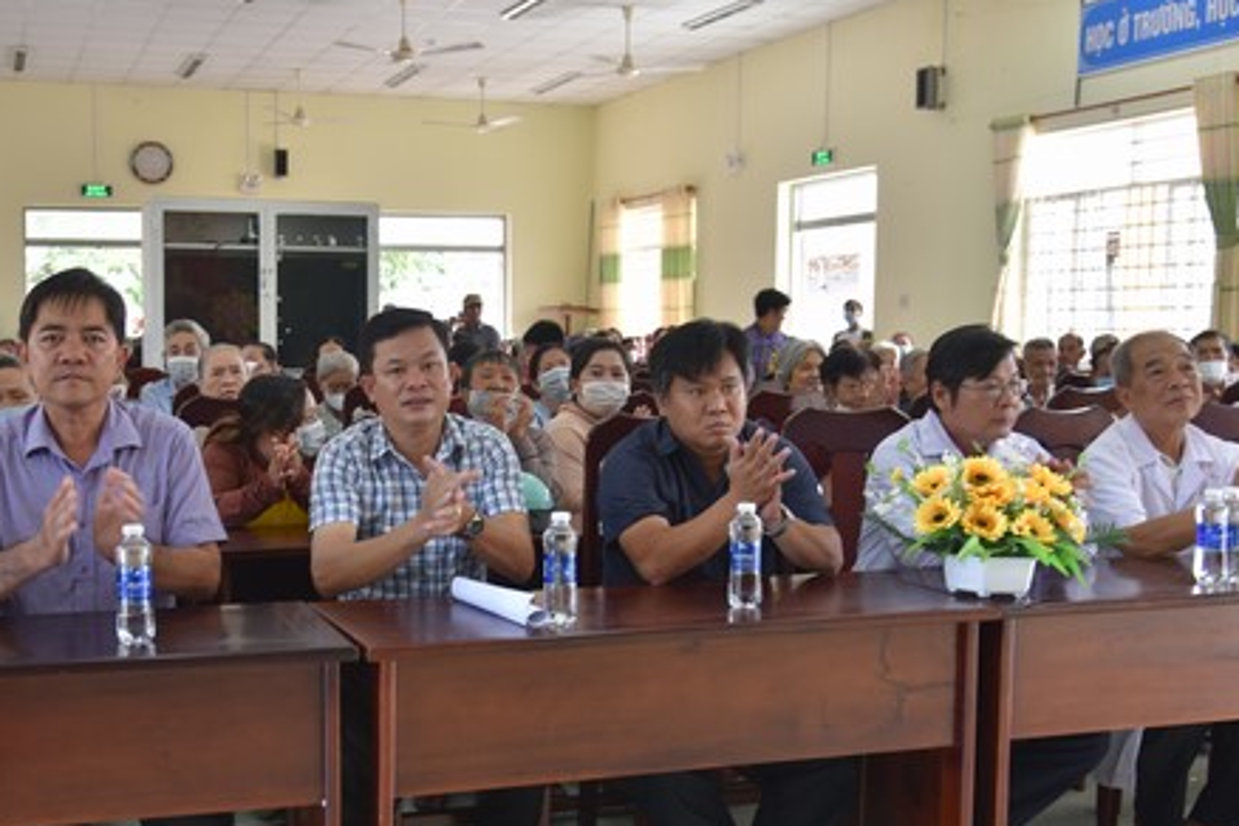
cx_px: 458
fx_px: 1583
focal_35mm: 46
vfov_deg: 29.2
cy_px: 433
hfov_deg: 42.4
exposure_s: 1/60
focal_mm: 31
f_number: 4
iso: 400
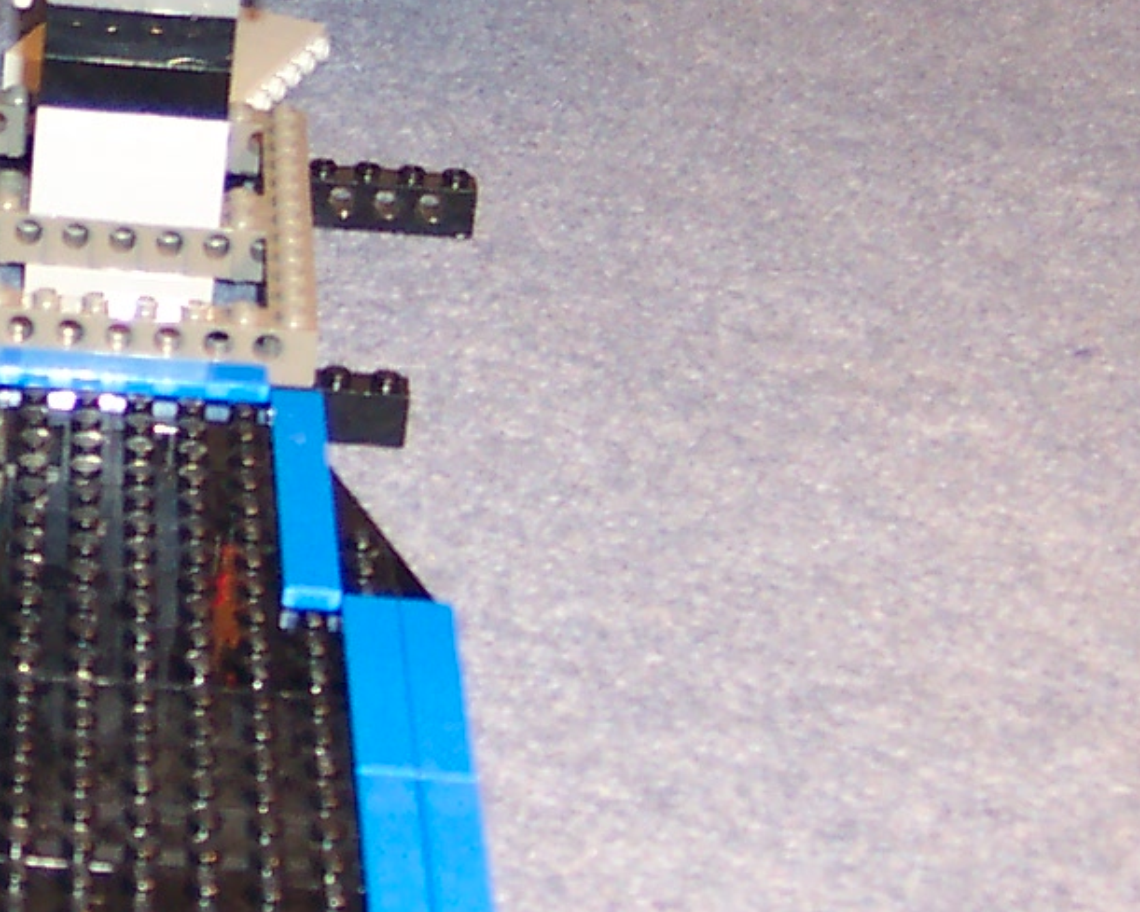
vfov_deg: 12.2
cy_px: 231
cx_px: -476
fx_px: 4252
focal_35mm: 126
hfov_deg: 14.4
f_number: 2.8
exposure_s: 1/30
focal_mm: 8
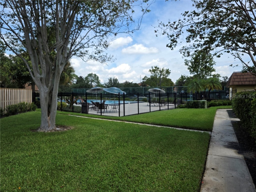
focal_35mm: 23
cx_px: 128
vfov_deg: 58.9
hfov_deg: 73.9
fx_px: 170
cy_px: 96
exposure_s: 1/4237
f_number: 1.7
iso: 80
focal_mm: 6.3
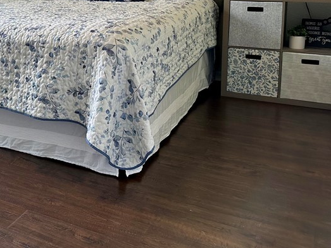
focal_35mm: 47
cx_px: 19
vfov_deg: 29.6
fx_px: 449
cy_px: 25
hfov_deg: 37.2
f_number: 1.78
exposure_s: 1/120
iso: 125
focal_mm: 6.86
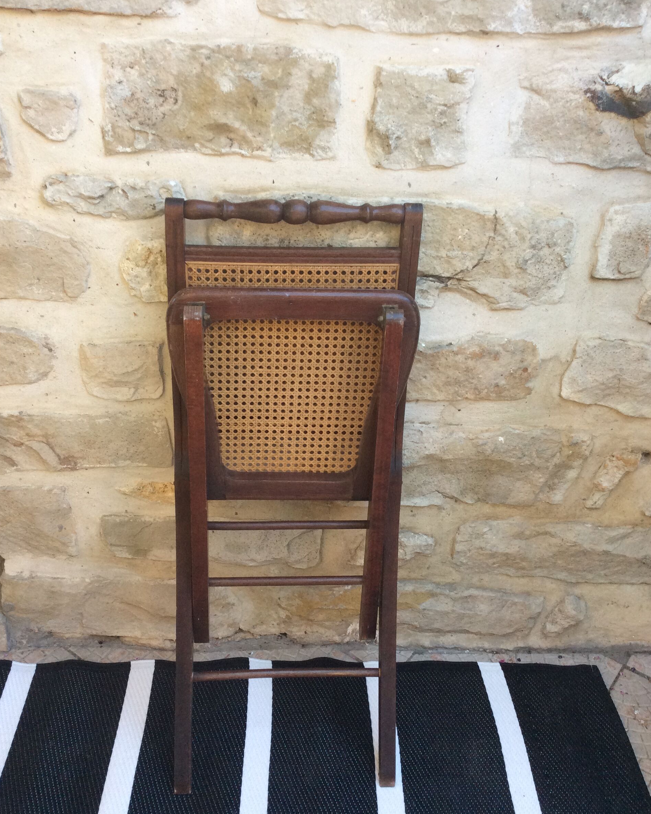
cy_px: 415
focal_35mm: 34
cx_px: 327
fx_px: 819
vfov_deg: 52.8
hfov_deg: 43.4
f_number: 2.4
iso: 64
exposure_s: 1/100
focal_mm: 3.3
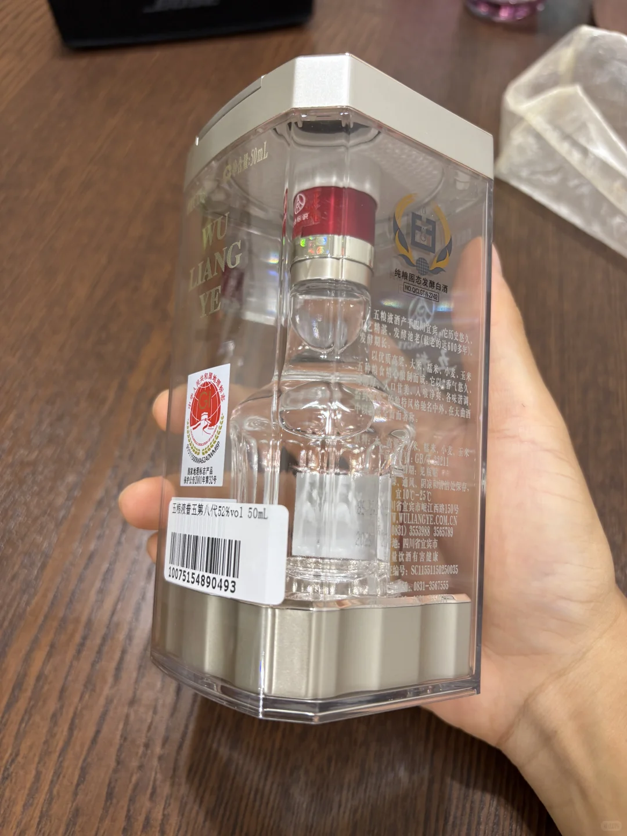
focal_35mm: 26
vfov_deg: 67.3
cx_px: 314
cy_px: 418
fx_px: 628
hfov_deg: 53.1
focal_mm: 5.96
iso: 125
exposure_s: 1/50
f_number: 1.6
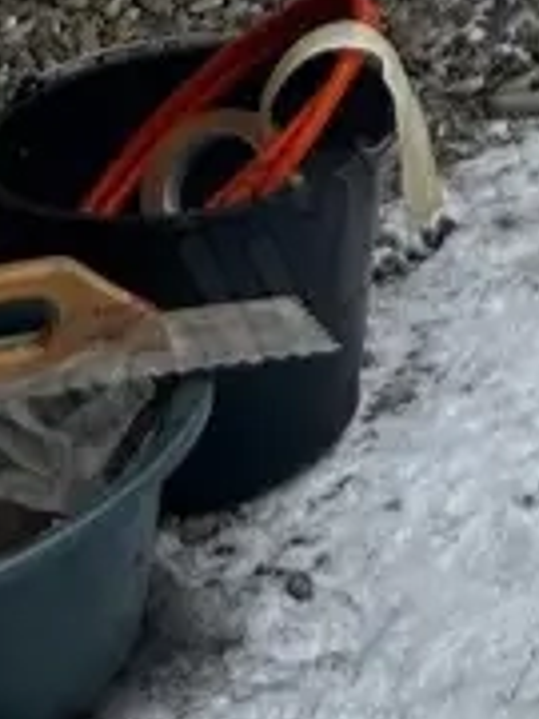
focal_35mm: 193
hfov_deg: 6.9
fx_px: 4007
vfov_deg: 8.2
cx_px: 1593
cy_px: -1650
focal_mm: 5.7
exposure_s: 1/3571
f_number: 1.5
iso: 50
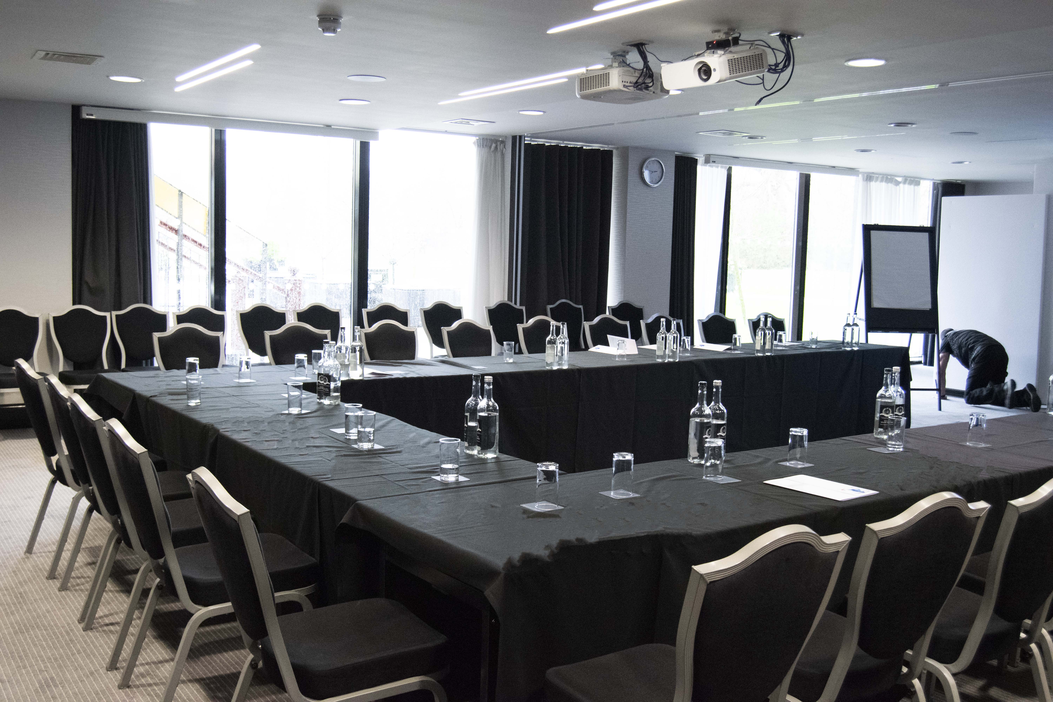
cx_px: 526
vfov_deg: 36.9
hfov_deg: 53.1
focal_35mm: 36
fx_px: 1053
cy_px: 351
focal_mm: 24
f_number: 4.5
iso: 3200
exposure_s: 1/80
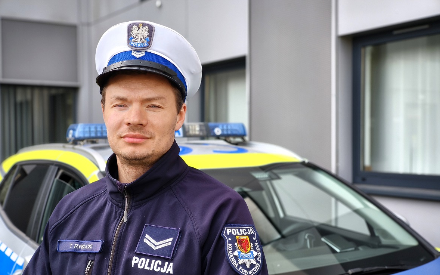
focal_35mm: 54
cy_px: 161
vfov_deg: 23.9
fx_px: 647
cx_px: 220
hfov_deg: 37.5
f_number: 1.9
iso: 50
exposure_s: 1/100
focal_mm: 7.1
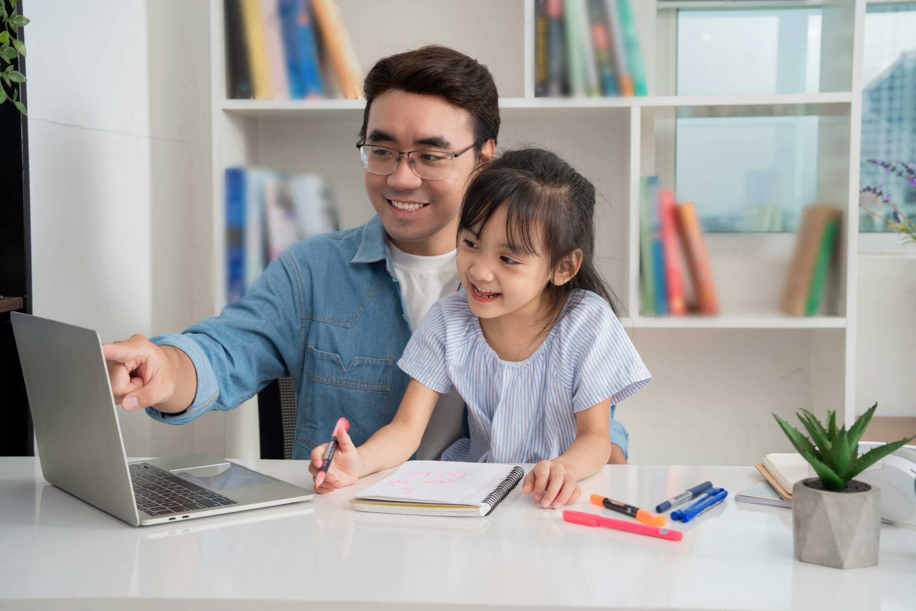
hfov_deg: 39.6
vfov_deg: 27.0
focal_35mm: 50
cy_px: 306
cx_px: 458
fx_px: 1272
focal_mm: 50
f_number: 5
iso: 200
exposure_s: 1/125
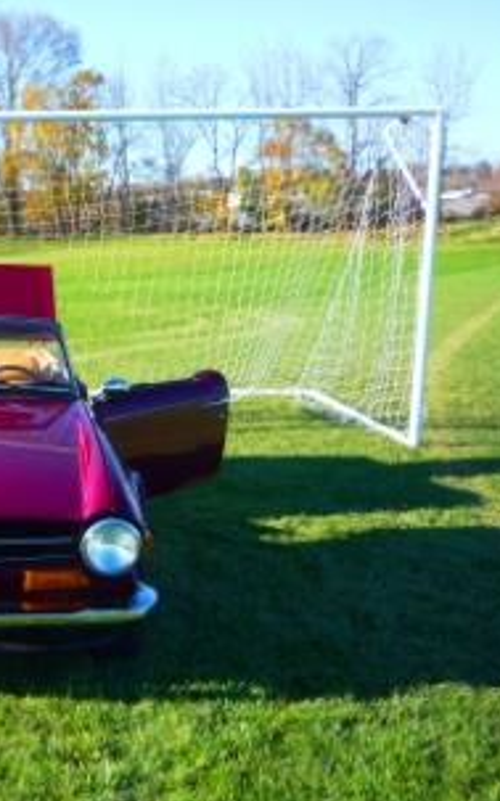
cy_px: 381
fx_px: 1026
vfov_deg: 42.7
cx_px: -58
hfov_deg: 25.3
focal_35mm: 47
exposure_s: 1/200
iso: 100
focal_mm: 5.2
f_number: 4
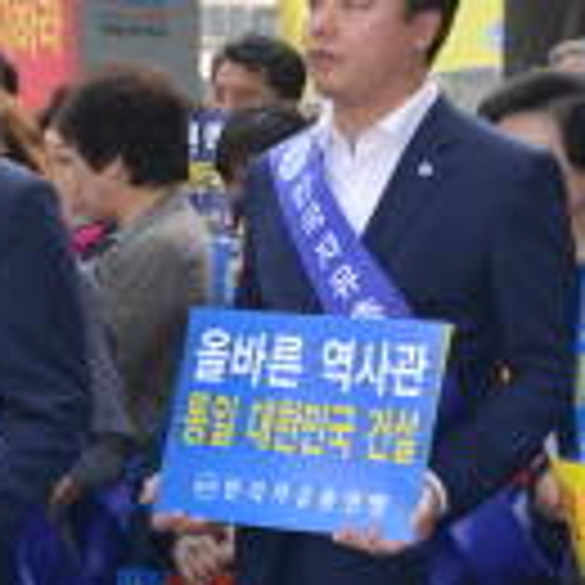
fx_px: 3881
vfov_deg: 8.6
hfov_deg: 8.3
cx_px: -486
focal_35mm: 203
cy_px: 281
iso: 800
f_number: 5.6
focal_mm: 62
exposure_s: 1/800
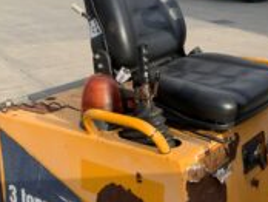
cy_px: 117
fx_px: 465
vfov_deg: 24.4
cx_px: 174
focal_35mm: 60
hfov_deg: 31.9
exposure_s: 1/781
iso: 16
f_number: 1.8
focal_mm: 3
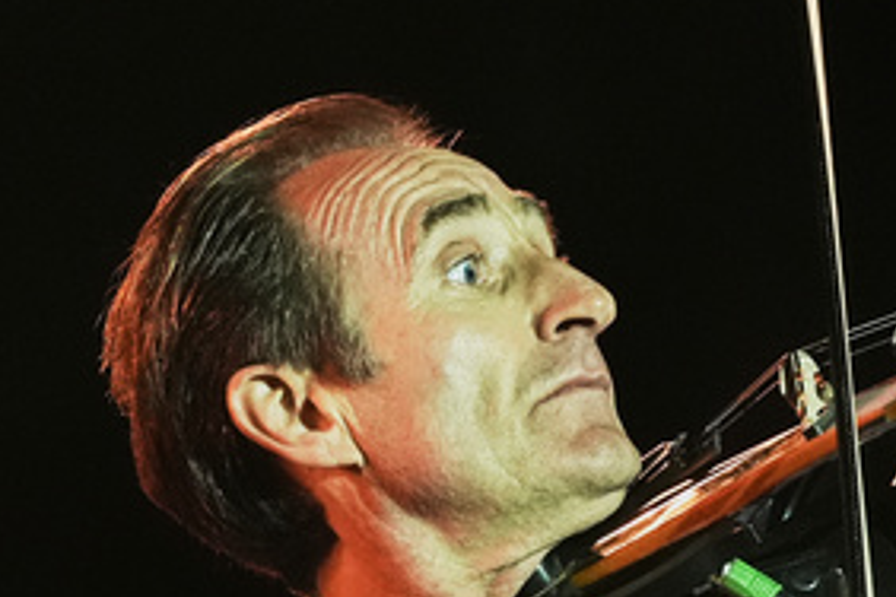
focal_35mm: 563
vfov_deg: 2.4
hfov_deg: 3.7
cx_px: 763
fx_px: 14011
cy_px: 757
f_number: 2.8
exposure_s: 1/1000
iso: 5000
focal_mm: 155
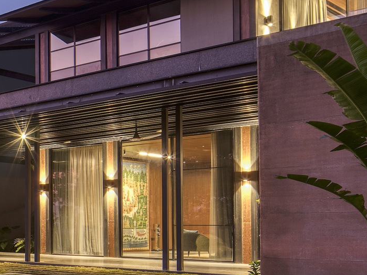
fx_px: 573
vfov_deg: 26.9
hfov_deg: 34.2
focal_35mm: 54
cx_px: 60
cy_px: 180
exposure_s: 6.5
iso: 200
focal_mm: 24
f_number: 13
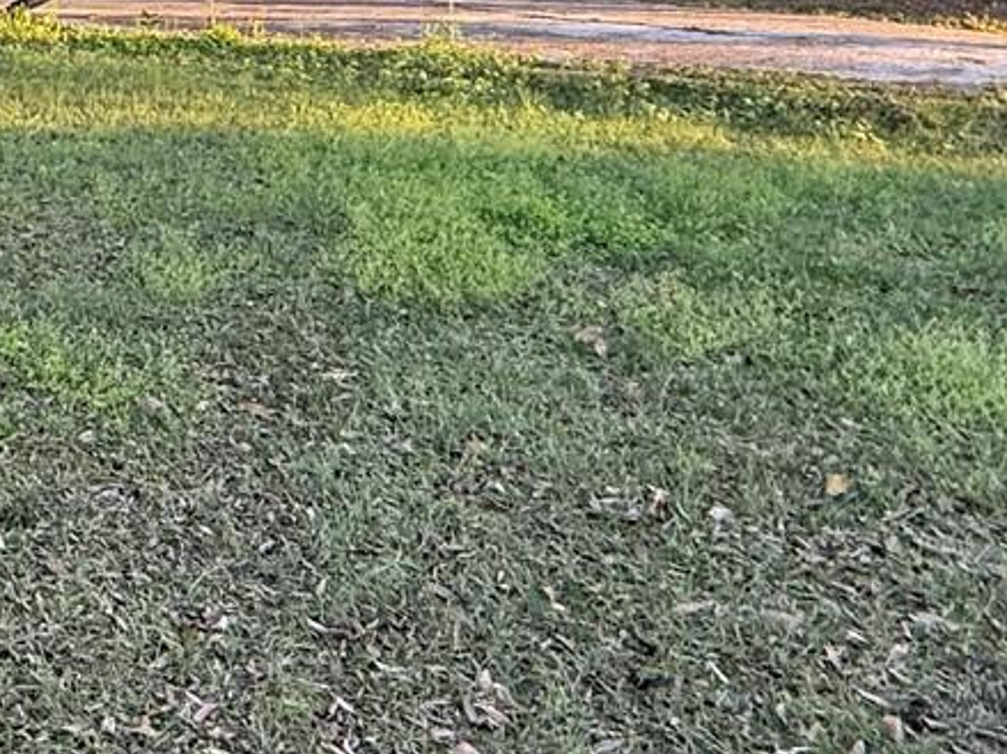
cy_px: 14
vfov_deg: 27.1
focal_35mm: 51
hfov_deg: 30.3
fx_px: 1483
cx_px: -278
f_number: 2.2
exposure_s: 1/99
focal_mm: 2.22
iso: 125
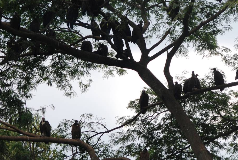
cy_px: 45
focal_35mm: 356
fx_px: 2355
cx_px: 123
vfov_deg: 3.9
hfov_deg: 5.8
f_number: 5.6
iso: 160
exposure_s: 1/500
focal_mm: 135
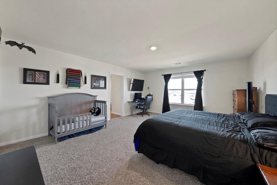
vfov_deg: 90.0
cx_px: 138
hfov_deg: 112.6
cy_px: 92
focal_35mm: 12
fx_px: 92
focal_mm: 12
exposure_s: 1/4
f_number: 9
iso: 640
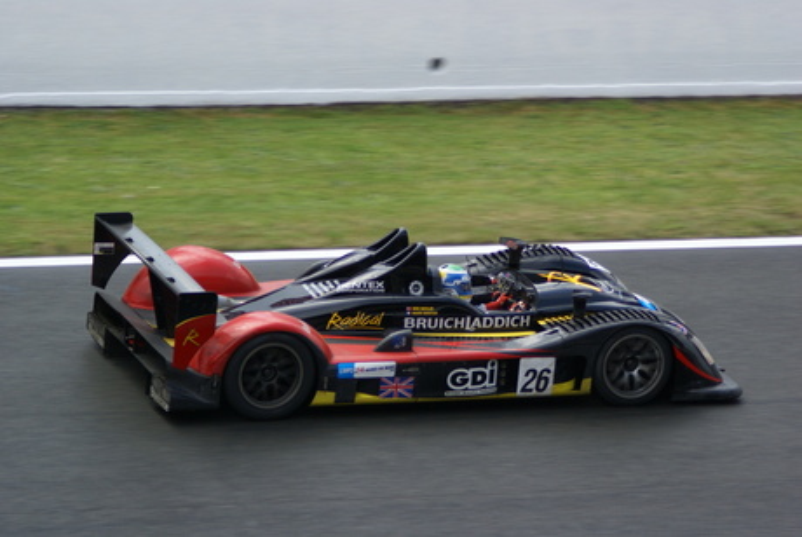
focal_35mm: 225
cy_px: 268
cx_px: 401
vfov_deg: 6.1
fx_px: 5019
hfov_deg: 9.1
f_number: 5.6
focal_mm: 150
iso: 200
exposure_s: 1/500
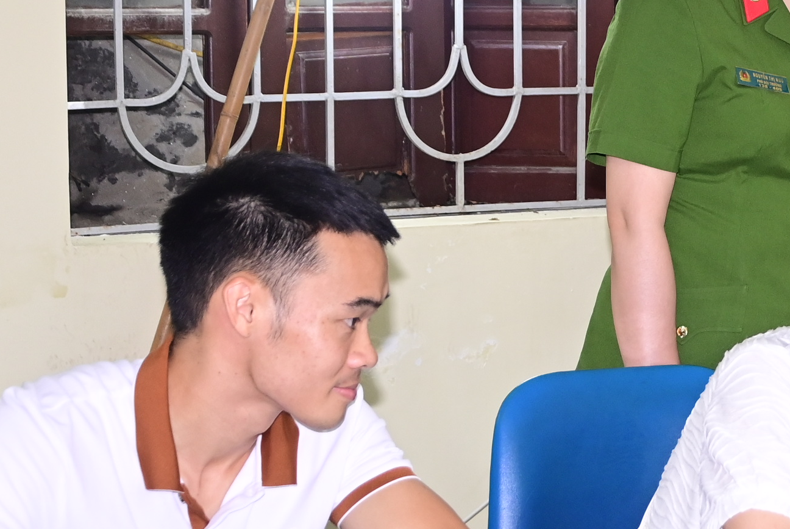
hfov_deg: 18.1
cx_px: 847
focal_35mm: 109
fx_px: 2394
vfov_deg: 12.6
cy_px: 185
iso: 1000
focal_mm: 32
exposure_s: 1/200
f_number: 5
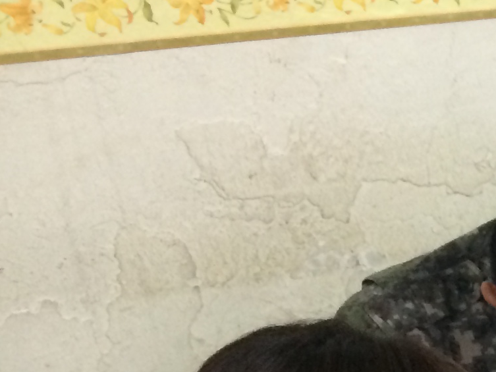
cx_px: 1072
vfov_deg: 10.6
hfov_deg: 12.7
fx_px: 1863
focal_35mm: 130
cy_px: 709
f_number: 2.2
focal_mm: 4.12
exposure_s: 1/30
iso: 200
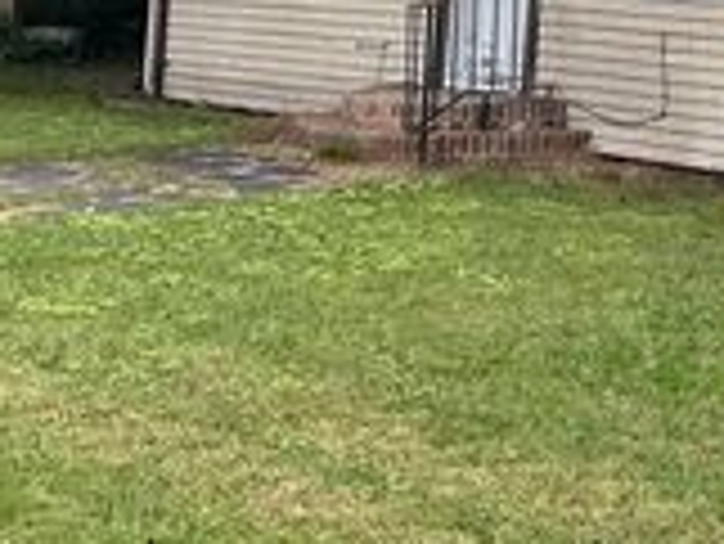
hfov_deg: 19.4
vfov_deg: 15.6
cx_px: 1043
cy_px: -178
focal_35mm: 90
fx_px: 1884
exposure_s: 1/120
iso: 20
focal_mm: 3
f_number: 1.8
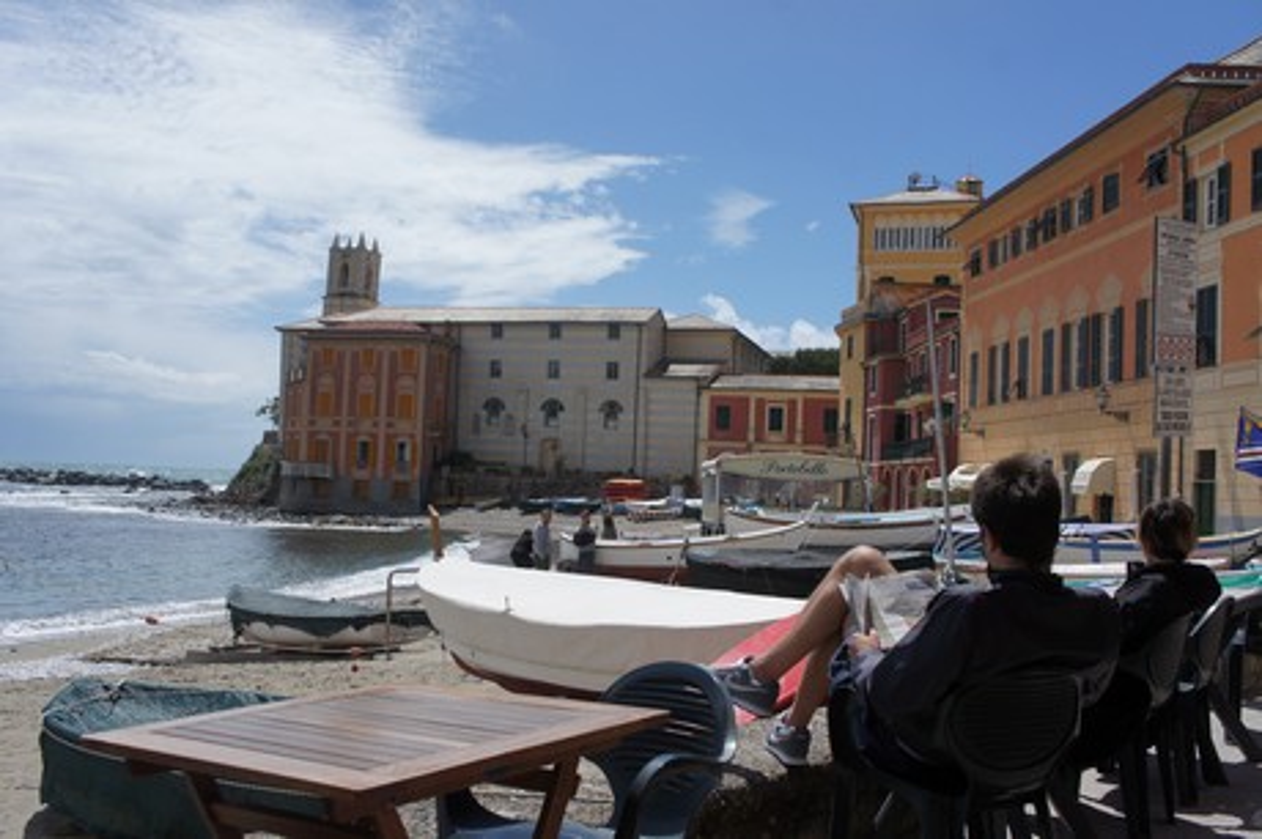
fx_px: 1261
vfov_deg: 36.8
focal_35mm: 36
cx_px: 631
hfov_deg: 53.2
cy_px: 420
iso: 200
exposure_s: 1/800
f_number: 8
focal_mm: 24
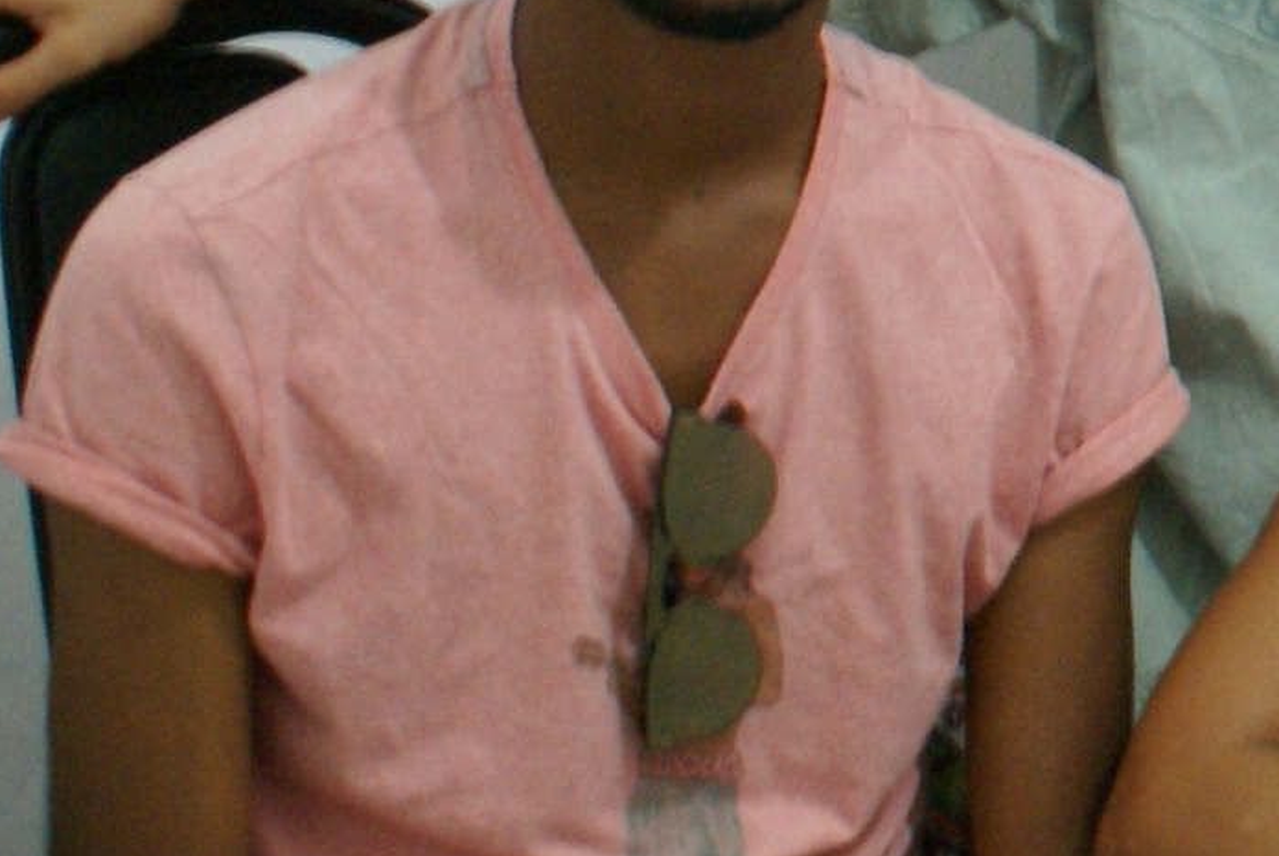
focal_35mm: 150
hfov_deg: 12.2
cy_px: -53
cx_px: 2501
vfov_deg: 9.1
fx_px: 5335
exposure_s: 1/10
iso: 400
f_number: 4.5
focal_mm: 24
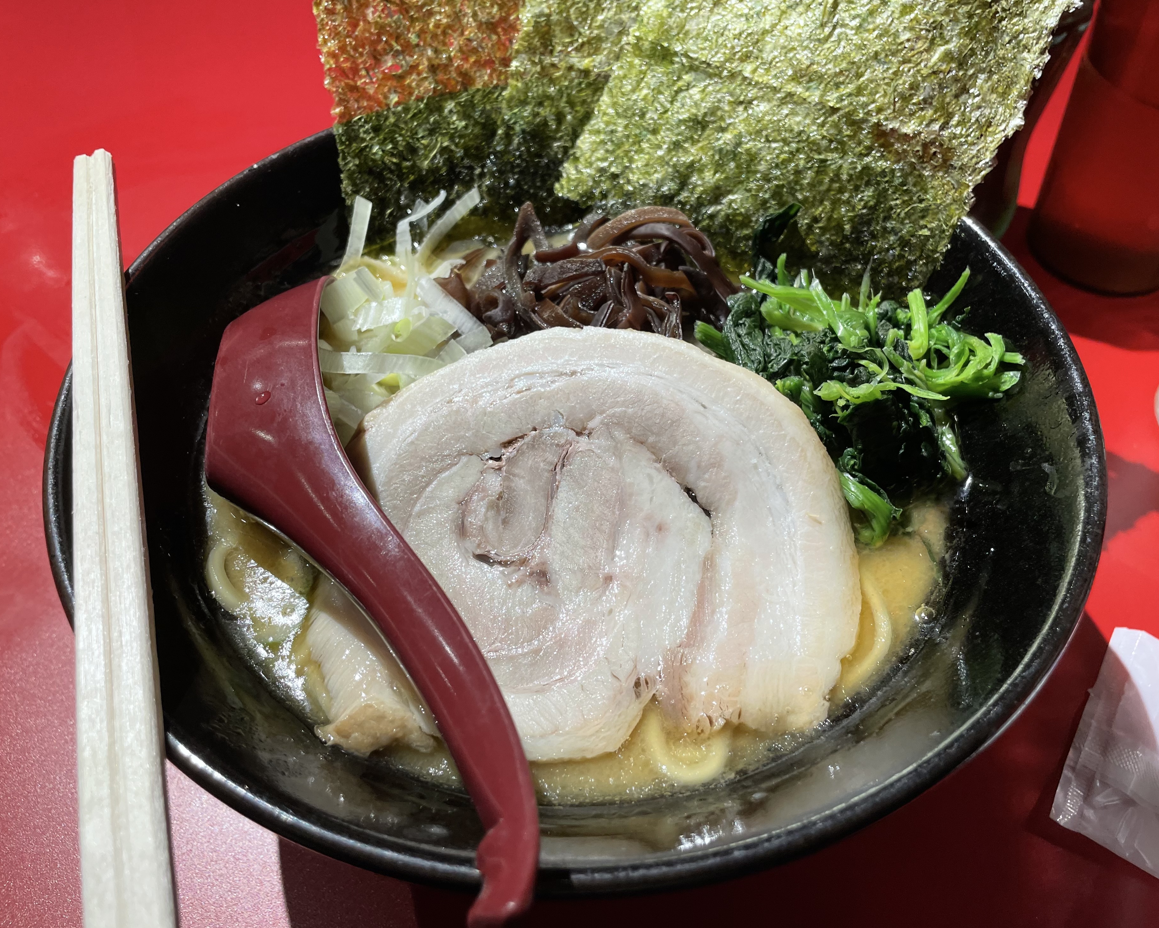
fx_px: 961
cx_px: 602
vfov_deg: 51.5
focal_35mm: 28
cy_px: 454
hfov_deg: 62.2
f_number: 1.6
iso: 80
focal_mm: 4.2
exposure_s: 1/100
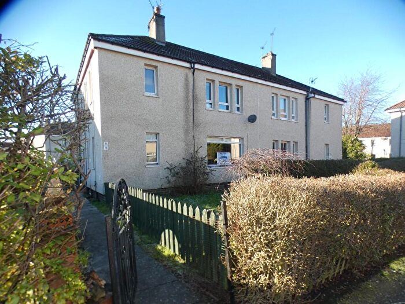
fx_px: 234
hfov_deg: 81.7
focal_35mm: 20
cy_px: 152
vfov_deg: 66.0
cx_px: 202
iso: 80
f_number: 2.8
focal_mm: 3.6
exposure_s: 1/250
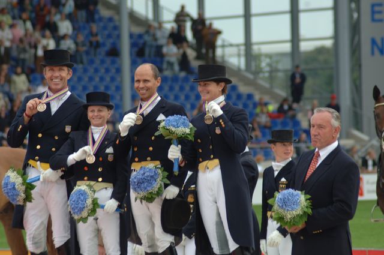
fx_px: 2876
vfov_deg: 5.1
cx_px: 192
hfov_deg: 7.6
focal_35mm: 270
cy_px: 128
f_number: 5.6
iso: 200
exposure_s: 1/250
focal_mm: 180
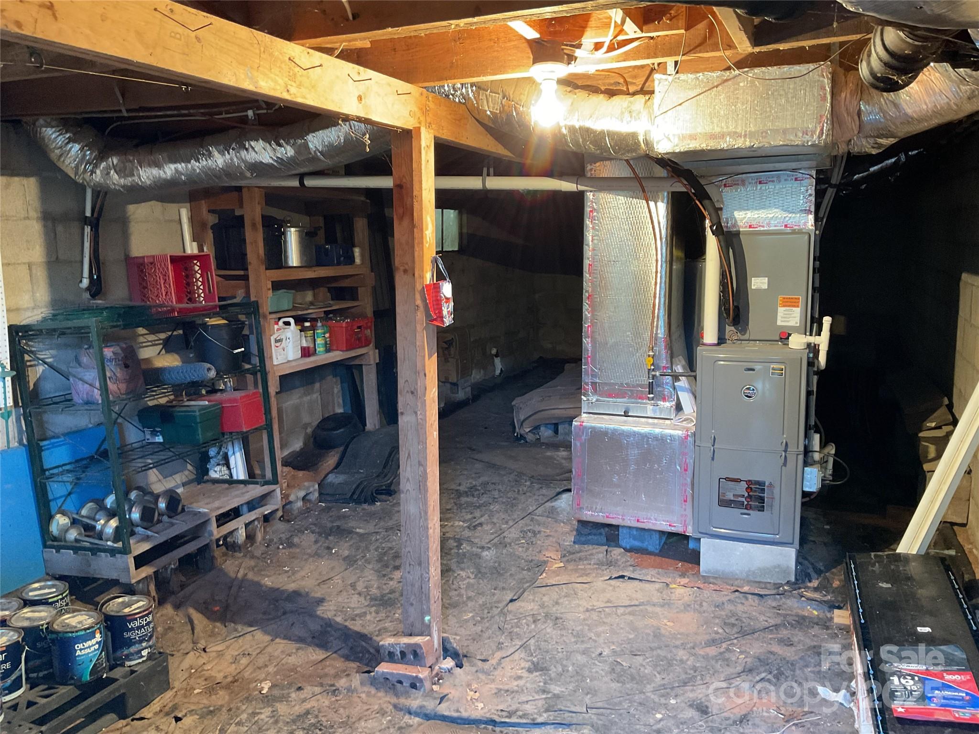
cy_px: 367
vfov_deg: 48.2
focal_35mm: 29
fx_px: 820
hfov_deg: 61.7
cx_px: 490
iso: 250
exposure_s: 1/40
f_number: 1.8
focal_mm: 3
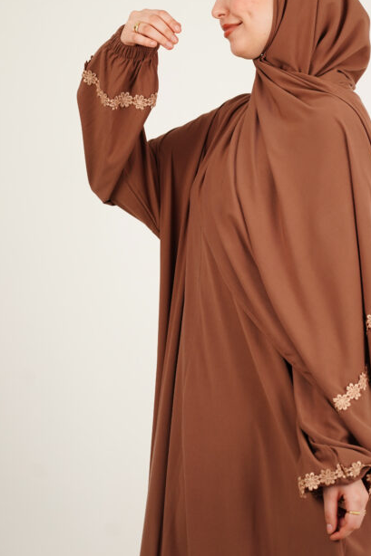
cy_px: 235
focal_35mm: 154
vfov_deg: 13.3
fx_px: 2382
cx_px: 211
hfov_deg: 8.9
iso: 400
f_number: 4
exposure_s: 1/160
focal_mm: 105
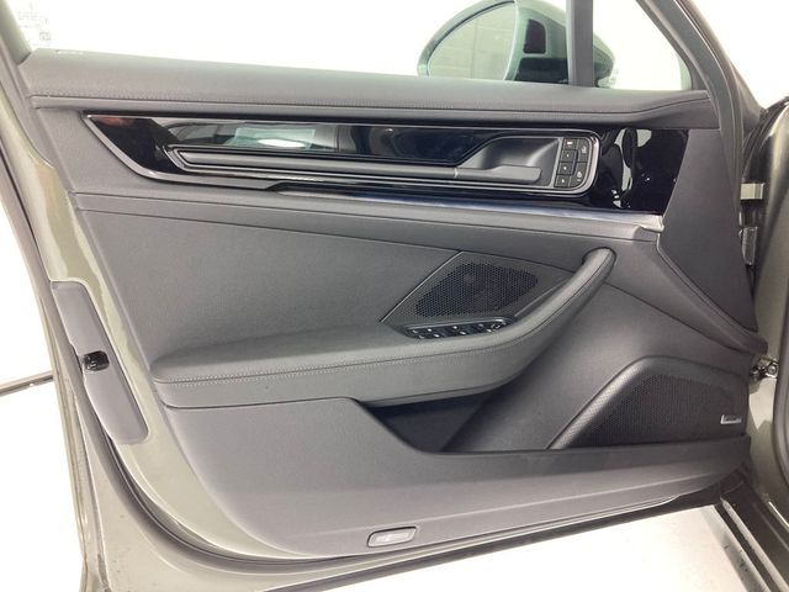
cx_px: 394
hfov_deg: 63.4
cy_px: 296
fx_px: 638
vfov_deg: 49.7
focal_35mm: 28
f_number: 1.8
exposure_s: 1/60
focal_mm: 3.99
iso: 80
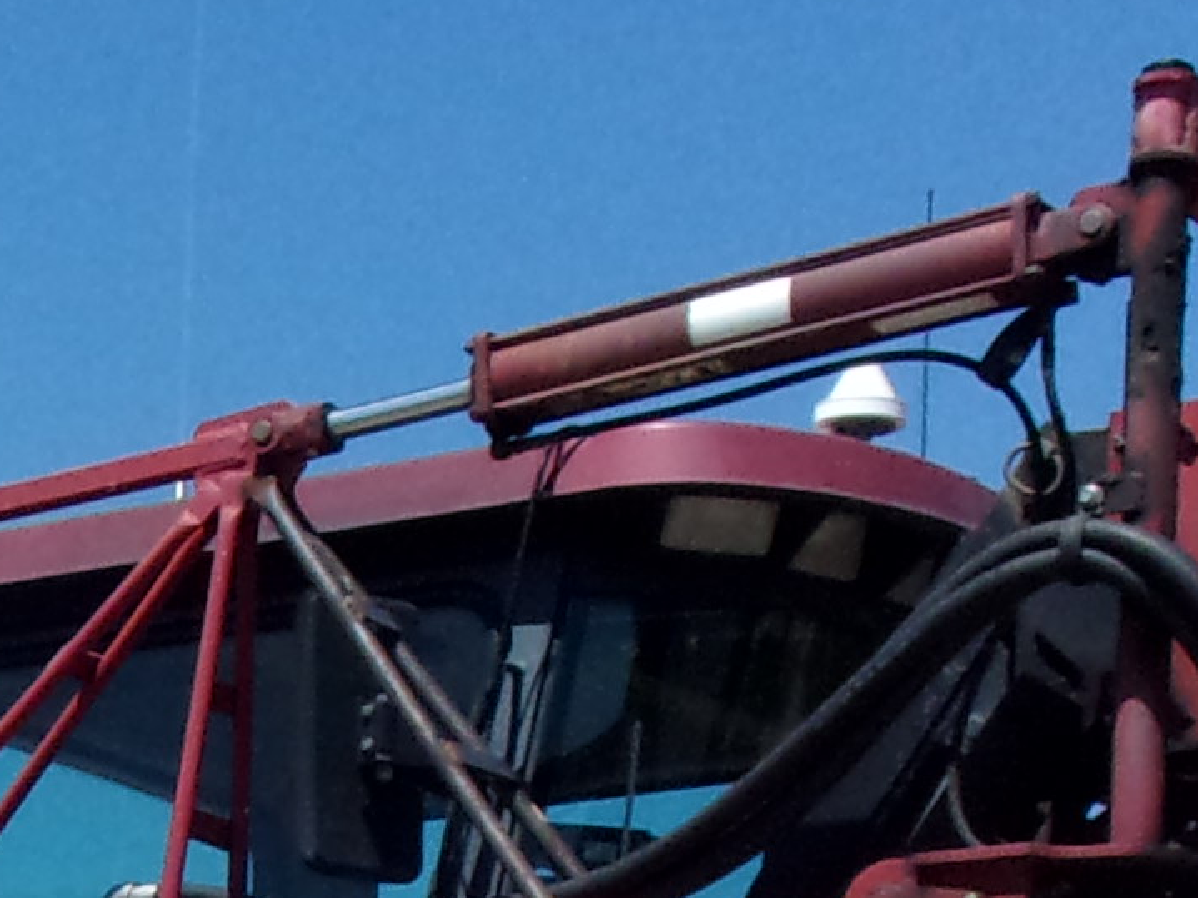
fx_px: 4914
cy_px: 1828
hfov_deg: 13.4
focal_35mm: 142
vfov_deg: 9.7
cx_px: -370
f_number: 10.8
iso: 200
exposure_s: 1/280
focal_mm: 5.1
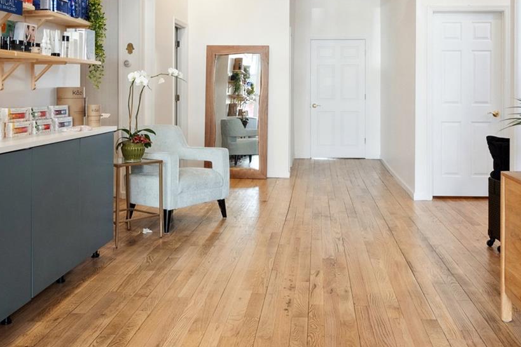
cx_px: 279
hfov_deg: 48.4
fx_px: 579
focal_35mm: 40
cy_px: 101
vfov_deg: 32.9
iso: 1000
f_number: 8
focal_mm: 16
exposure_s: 1/80
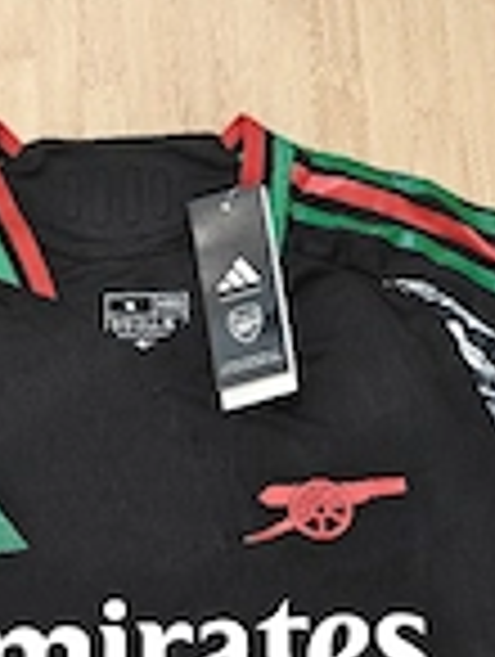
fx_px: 1198
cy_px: 765
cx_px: 171
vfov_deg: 27.4
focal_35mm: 63
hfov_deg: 23.3
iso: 1250
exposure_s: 1/60.2
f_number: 1.6
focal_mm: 6.06
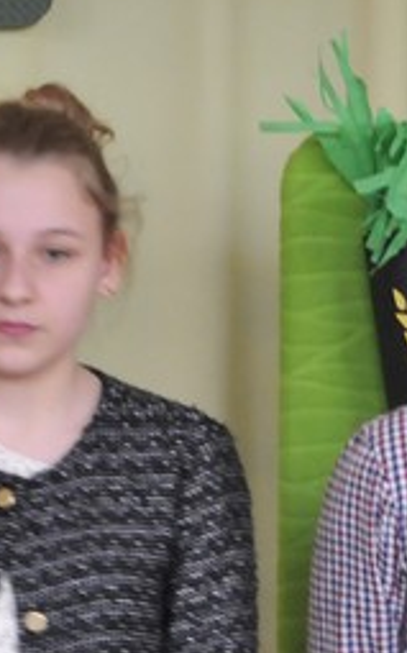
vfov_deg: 4.4
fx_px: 8515
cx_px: 794
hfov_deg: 2.7
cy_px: 589
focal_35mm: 479
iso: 1400
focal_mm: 80
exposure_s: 1/30
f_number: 5.3
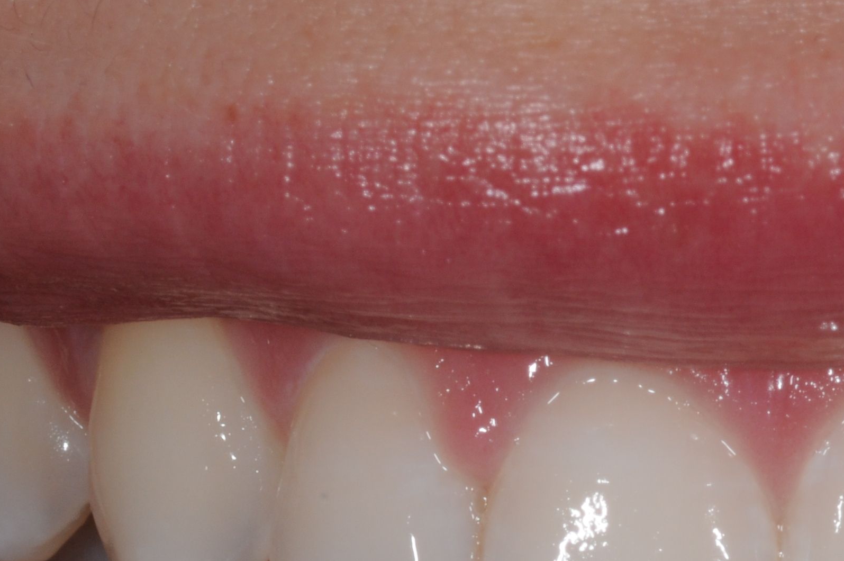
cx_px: 673
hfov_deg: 4.9
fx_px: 9915
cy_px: 676
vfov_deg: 3.2
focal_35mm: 423
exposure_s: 1/60
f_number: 32
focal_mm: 105
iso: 200
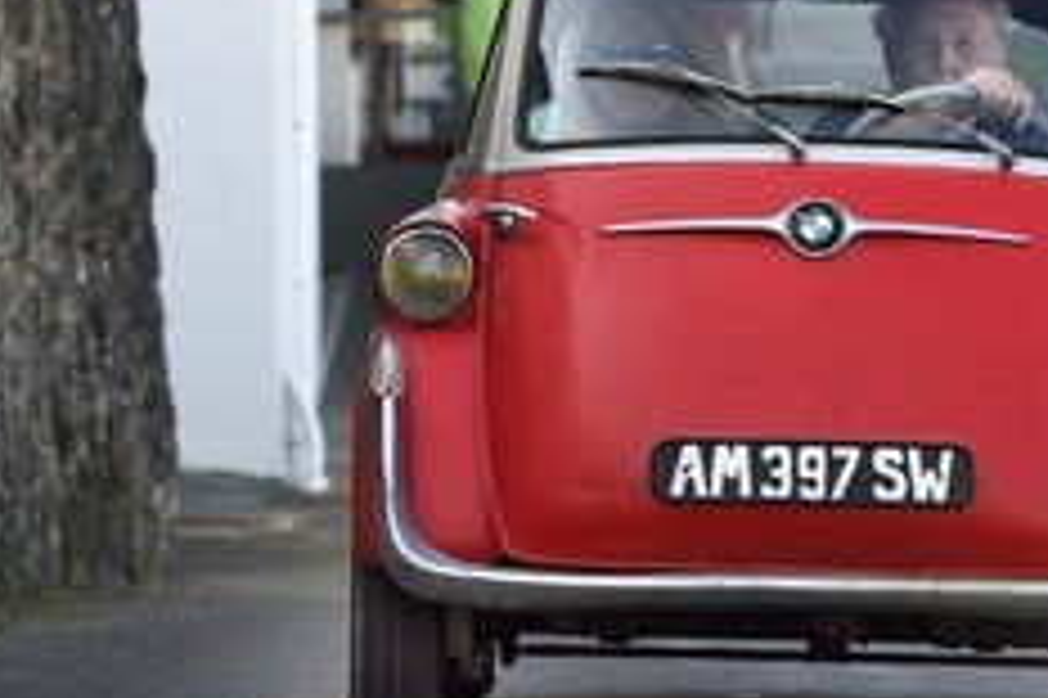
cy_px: 207
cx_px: 841
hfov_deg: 6.2
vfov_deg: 4.1
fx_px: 9716
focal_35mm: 334
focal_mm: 185
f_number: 6.3
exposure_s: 1/320
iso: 400
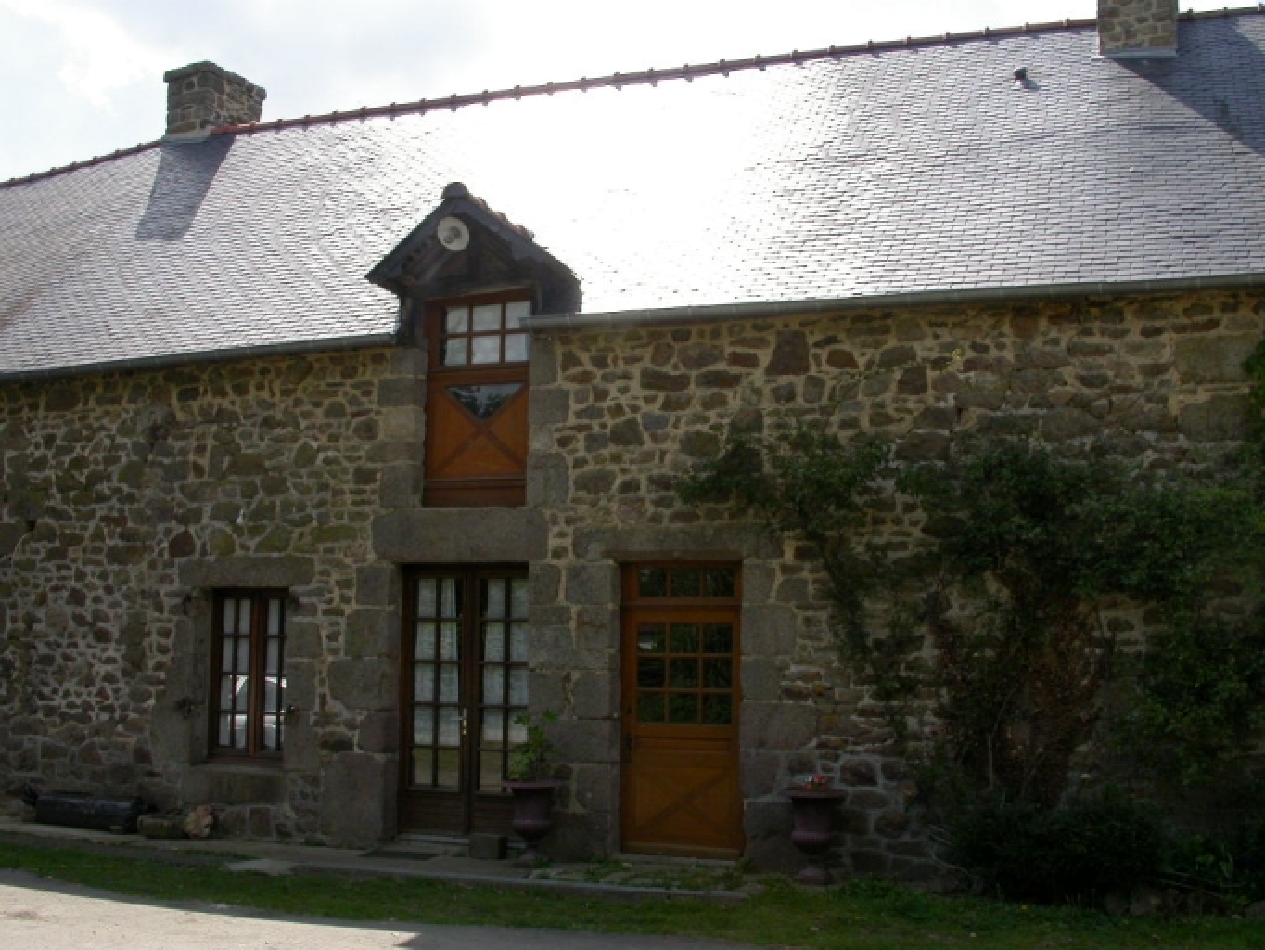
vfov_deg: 37.7
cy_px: 475
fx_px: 1389
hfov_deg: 49.0
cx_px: 632
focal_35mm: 38
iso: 100
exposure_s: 1/249
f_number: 7.5
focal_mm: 7.85
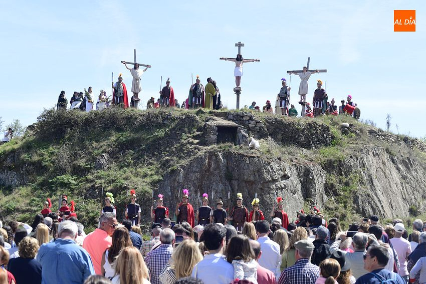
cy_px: 142
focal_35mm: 70
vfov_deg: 19.5
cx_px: 213
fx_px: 828
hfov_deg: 28.8
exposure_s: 1/250
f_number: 7.1
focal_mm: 70
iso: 200
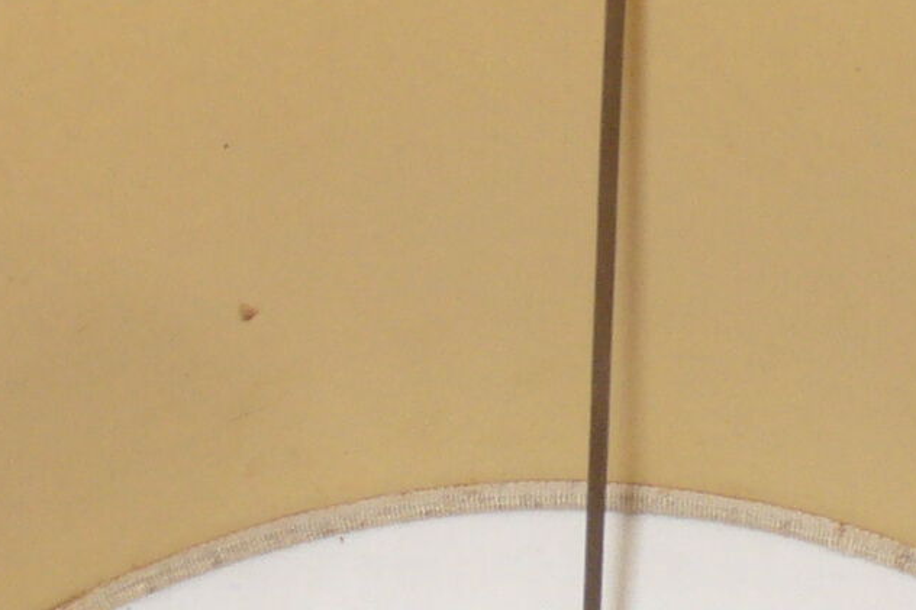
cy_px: 193
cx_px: 771
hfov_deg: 13.1
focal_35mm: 156
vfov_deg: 8.8
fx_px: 3968
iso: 100
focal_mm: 6.1
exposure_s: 1/30
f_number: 2.8
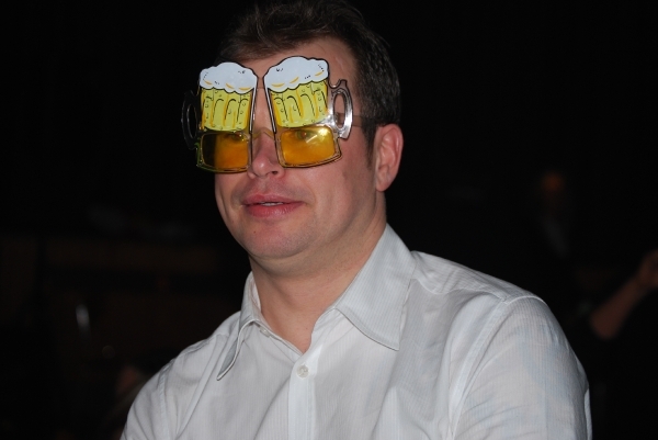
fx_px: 1646
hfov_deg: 22.6
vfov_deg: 15.2
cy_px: 220
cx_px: 329
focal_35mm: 90
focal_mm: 60
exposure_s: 1/60
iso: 200
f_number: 4.2
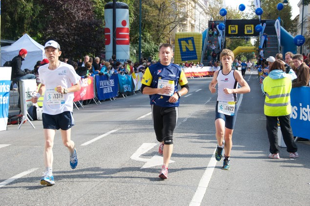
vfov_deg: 17.3
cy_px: 103
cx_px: 156
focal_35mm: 79
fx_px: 680
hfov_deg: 25.7
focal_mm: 52
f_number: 4.8
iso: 400
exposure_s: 1/750
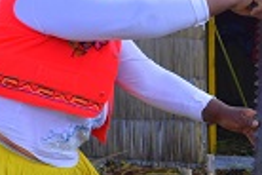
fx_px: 1055
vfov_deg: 9.4
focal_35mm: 145
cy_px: 156
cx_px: 156
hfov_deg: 14.1
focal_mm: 26
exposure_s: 1/160
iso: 100
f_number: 6.3
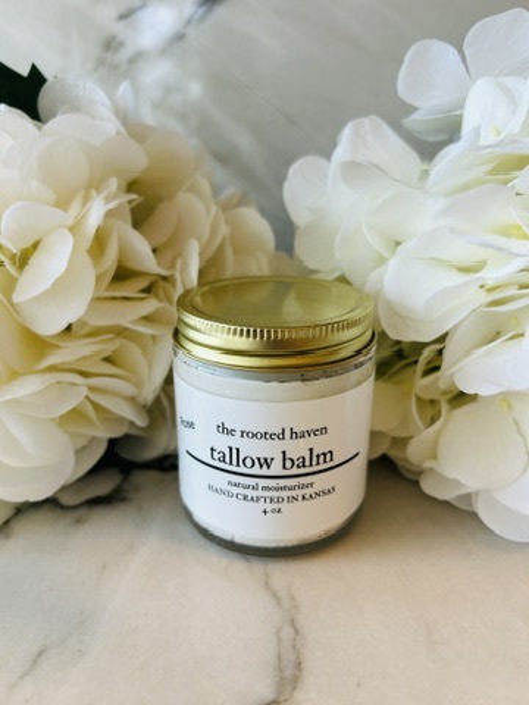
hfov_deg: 53.1
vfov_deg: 67.3
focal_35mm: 26
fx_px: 530
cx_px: 264
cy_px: 352
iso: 80
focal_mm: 5.7
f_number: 1.5
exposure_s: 1/120
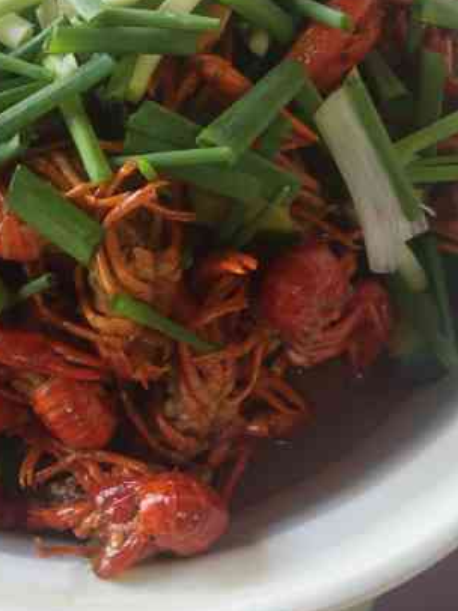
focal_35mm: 69
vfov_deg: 27.5
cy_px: 105
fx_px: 1219
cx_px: 72
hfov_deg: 21.0
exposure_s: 1/50
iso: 112
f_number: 1.8
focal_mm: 4.35
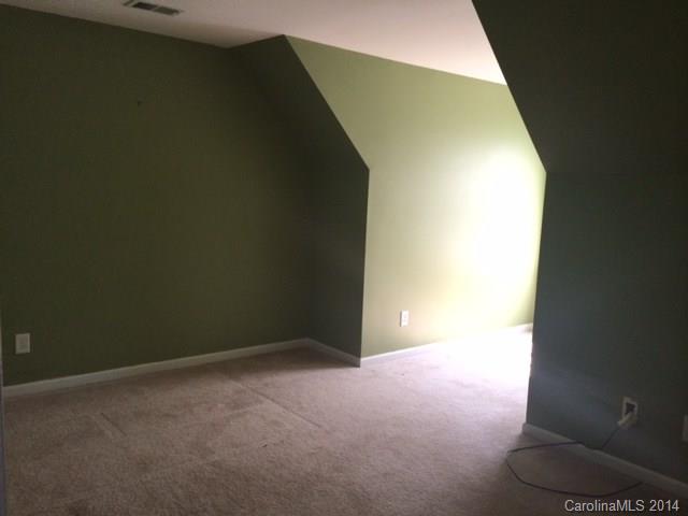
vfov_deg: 46.8
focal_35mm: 30
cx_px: 344
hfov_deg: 60.0
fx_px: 596
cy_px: 258
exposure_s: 1/30
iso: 64
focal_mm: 4.12
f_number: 2.2
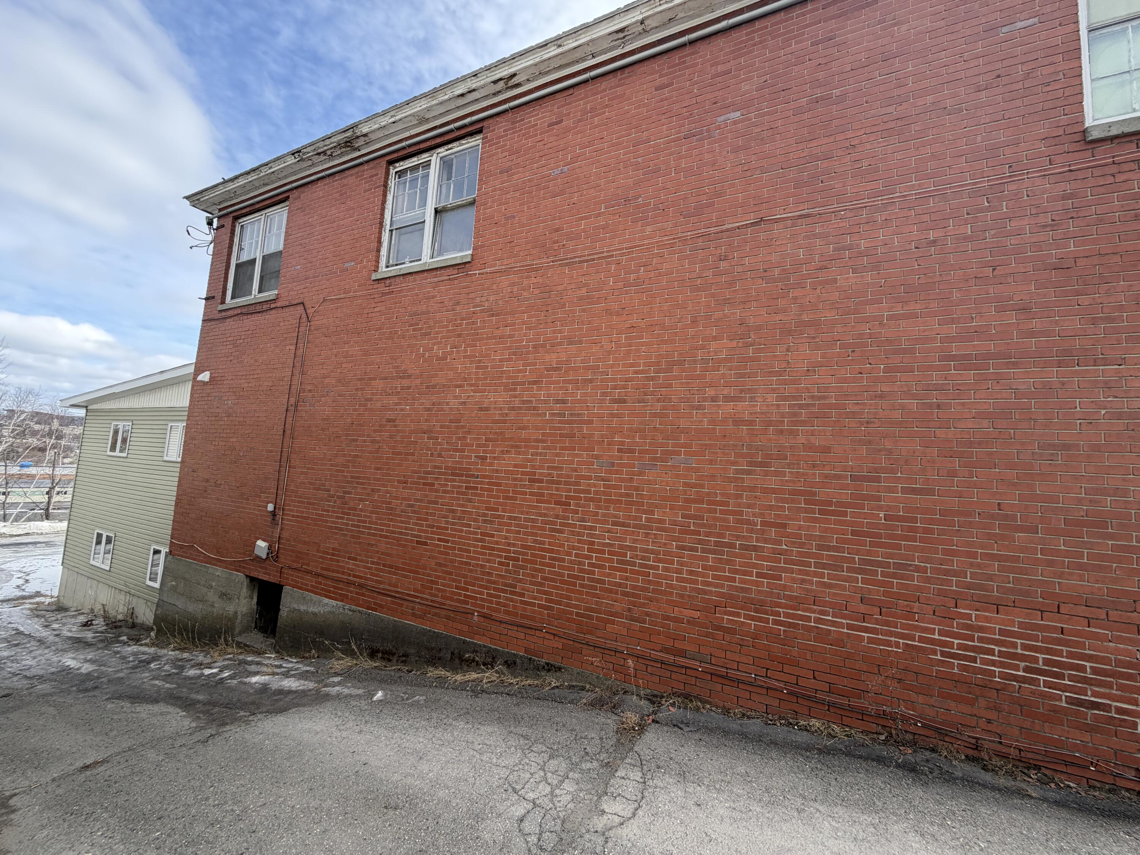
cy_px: 428
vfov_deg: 85.7
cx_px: 570
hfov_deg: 102.1
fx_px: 461
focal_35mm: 14
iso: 50
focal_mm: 2.22
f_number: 2.2
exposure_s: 1/502
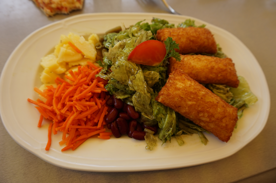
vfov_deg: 53.1
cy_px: 92
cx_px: 138
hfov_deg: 73.8
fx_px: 184
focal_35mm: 24
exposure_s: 1/160
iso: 100
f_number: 4.5
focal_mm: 16
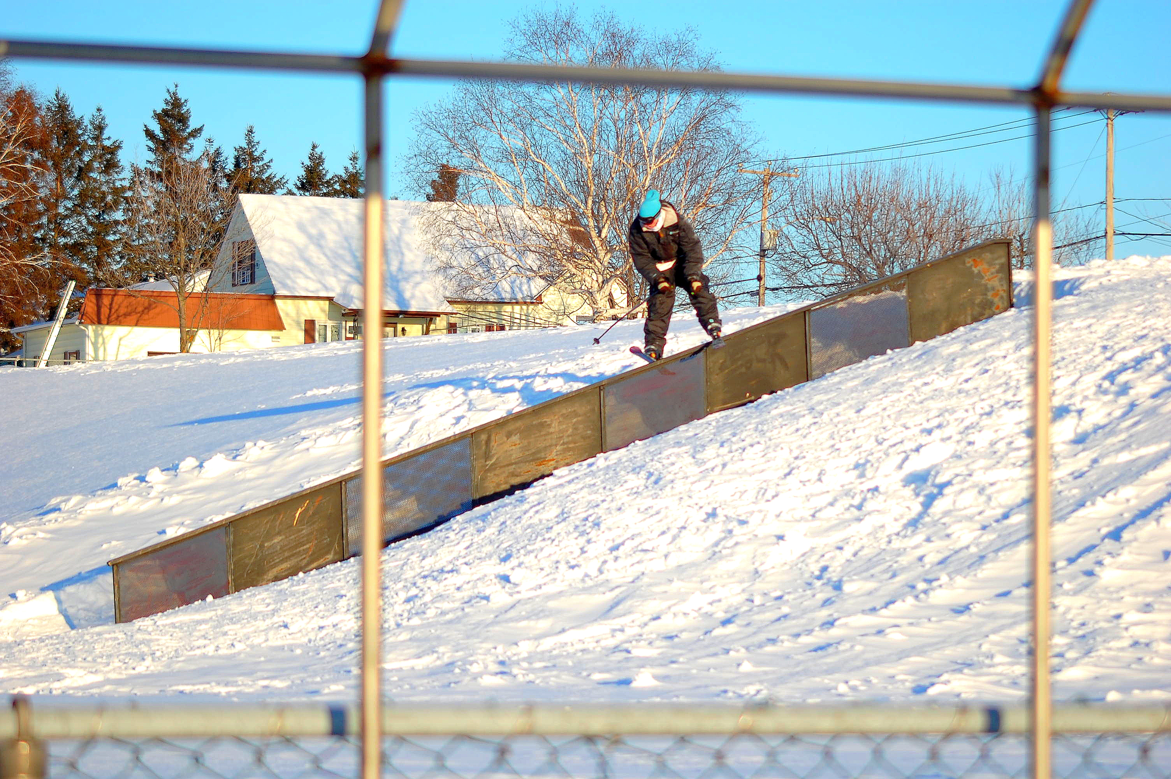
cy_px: 390
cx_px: 586
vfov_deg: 11.4
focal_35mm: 120
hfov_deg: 17.1
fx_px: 3900
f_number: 5.6
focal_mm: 80
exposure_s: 1/800
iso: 200
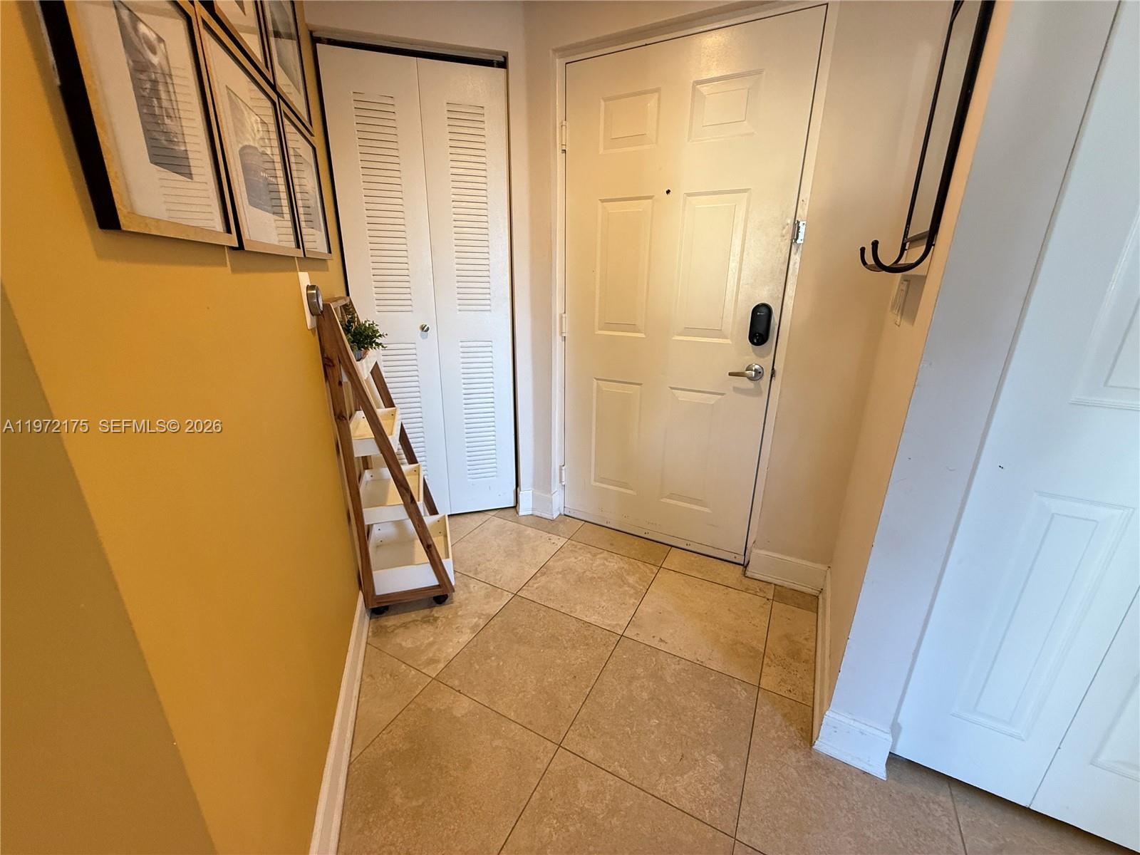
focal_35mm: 14
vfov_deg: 85.7
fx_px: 461
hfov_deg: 102.1
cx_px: 570
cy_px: 428
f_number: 2.2
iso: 200
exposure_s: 1/60
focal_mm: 2.22
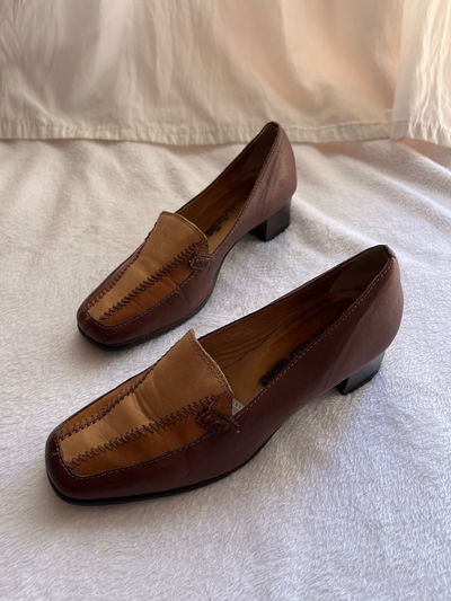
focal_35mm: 26
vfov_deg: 67.3
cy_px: 300
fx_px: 451
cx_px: 226
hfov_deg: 53.1
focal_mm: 5.1
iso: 50
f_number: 1.6
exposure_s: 1/491
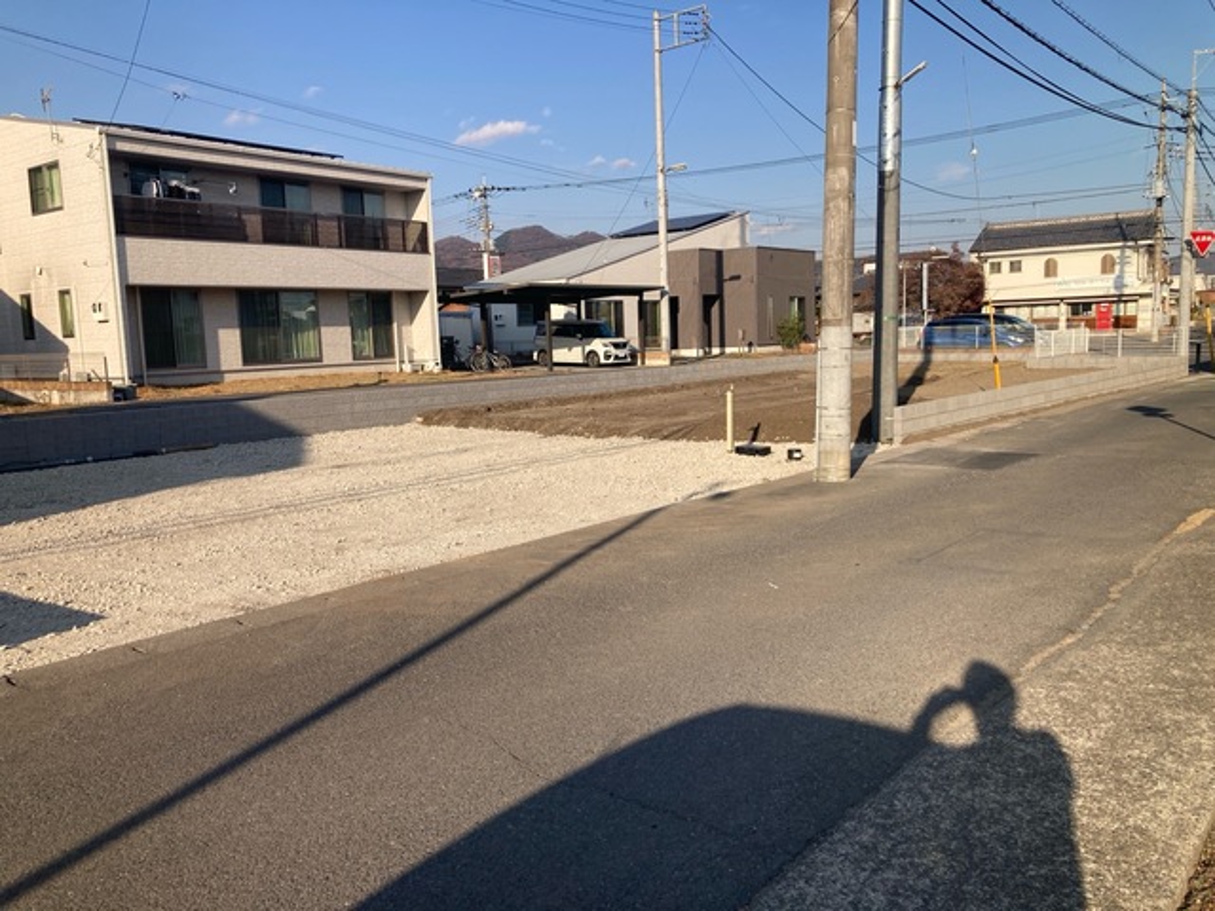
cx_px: 608
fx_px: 983
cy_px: 456
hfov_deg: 63.4
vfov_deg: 49.7
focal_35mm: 28
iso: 20
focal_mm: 3.99
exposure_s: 1/1869
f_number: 1.8
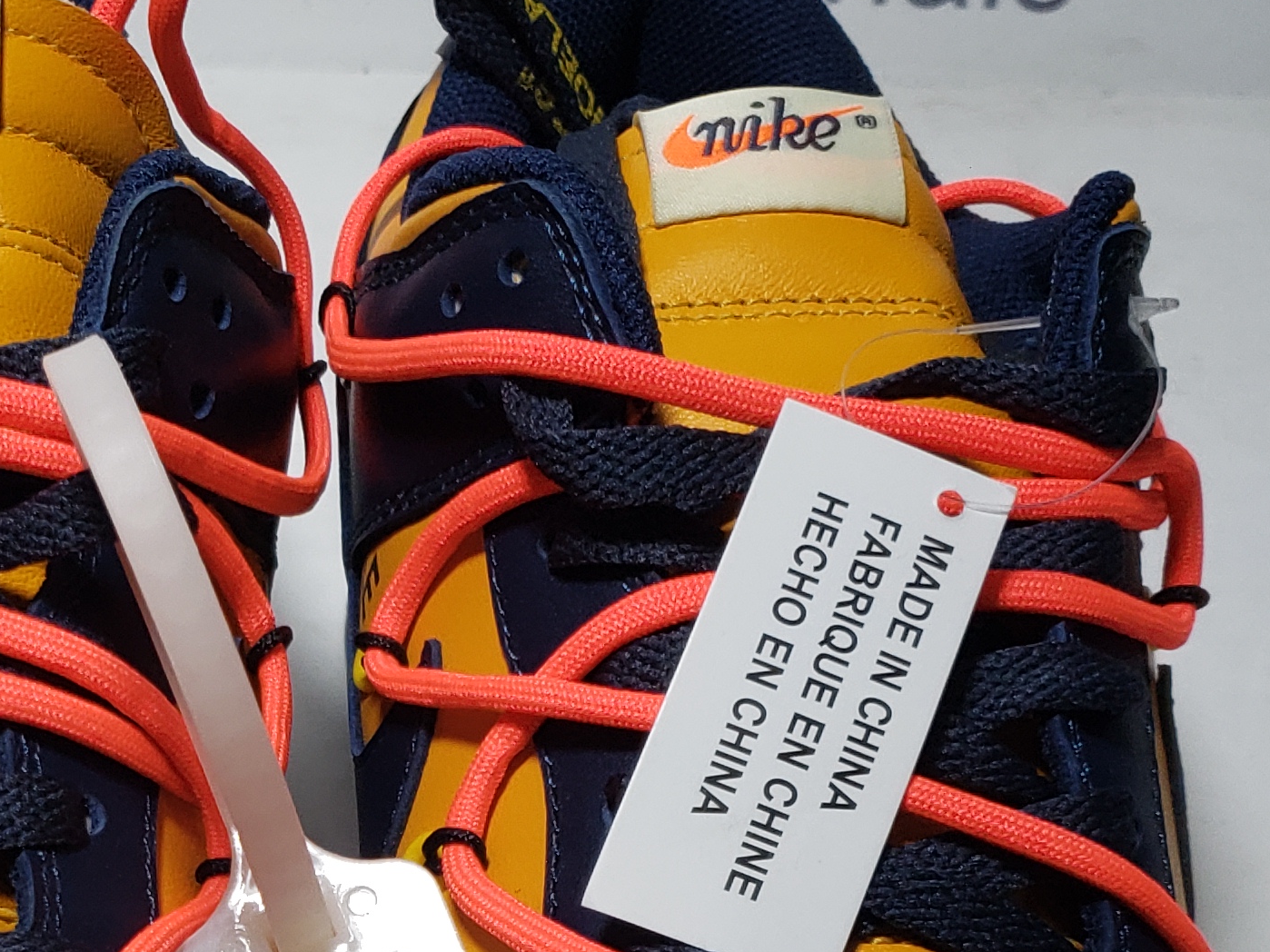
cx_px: 142
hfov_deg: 25.2
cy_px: 1070
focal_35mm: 75
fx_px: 2751
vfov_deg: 18.8
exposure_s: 1/212
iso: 50
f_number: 1.5
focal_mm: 4.3
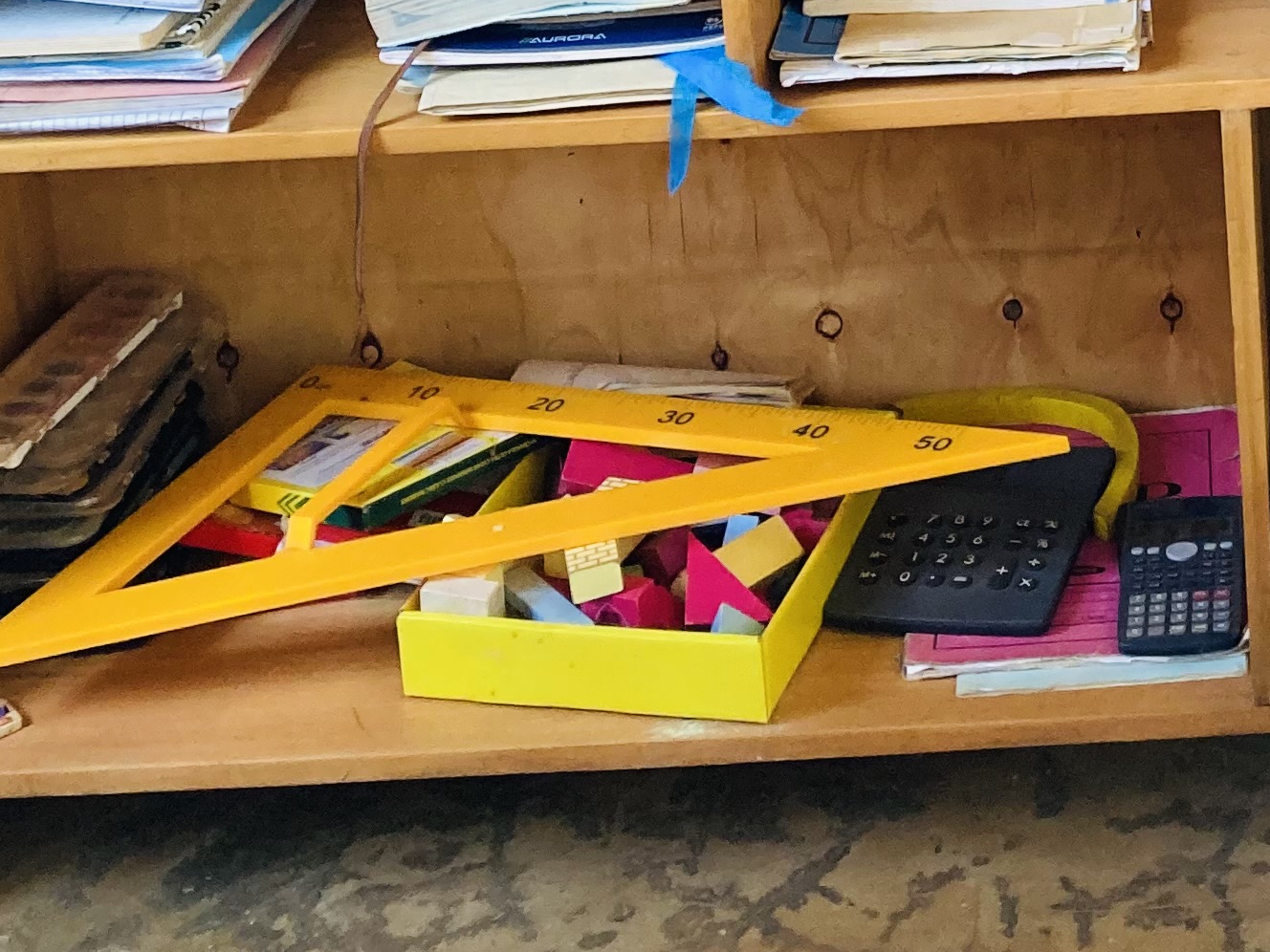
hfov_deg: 22.2
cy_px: -837
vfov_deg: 14.8
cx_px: 1248
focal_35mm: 85
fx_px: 3119
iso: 80
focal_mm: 3.99
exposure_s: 1/69
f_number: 1.8
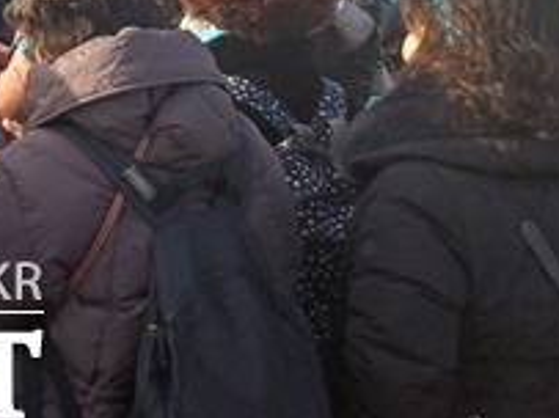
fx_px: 1275
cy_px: -190
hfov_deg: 21.2
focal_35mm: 79
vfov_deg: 17.0
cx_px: -262
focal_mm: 4.65
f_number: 1.8
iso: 50
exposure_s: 1/777
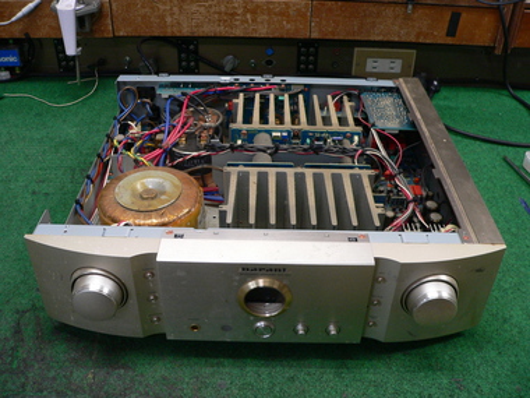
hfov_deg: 51.4
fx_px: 551
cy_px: 199
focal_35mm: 36
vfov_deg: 39.7
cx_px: 265
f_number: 2.8
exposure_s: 1/25
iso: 200
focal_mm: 6
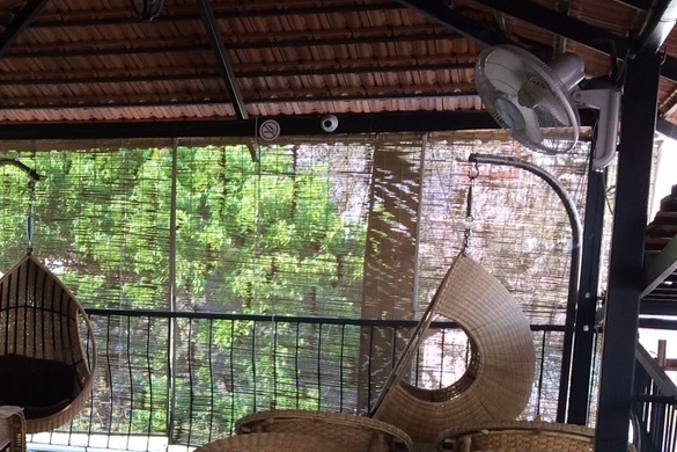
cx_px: 2
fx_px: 1241
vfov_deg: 20.0
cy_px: 449
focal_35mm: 66
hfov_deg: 28.6
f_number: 2.2
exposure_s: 1/40
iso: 40
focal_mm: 4.15
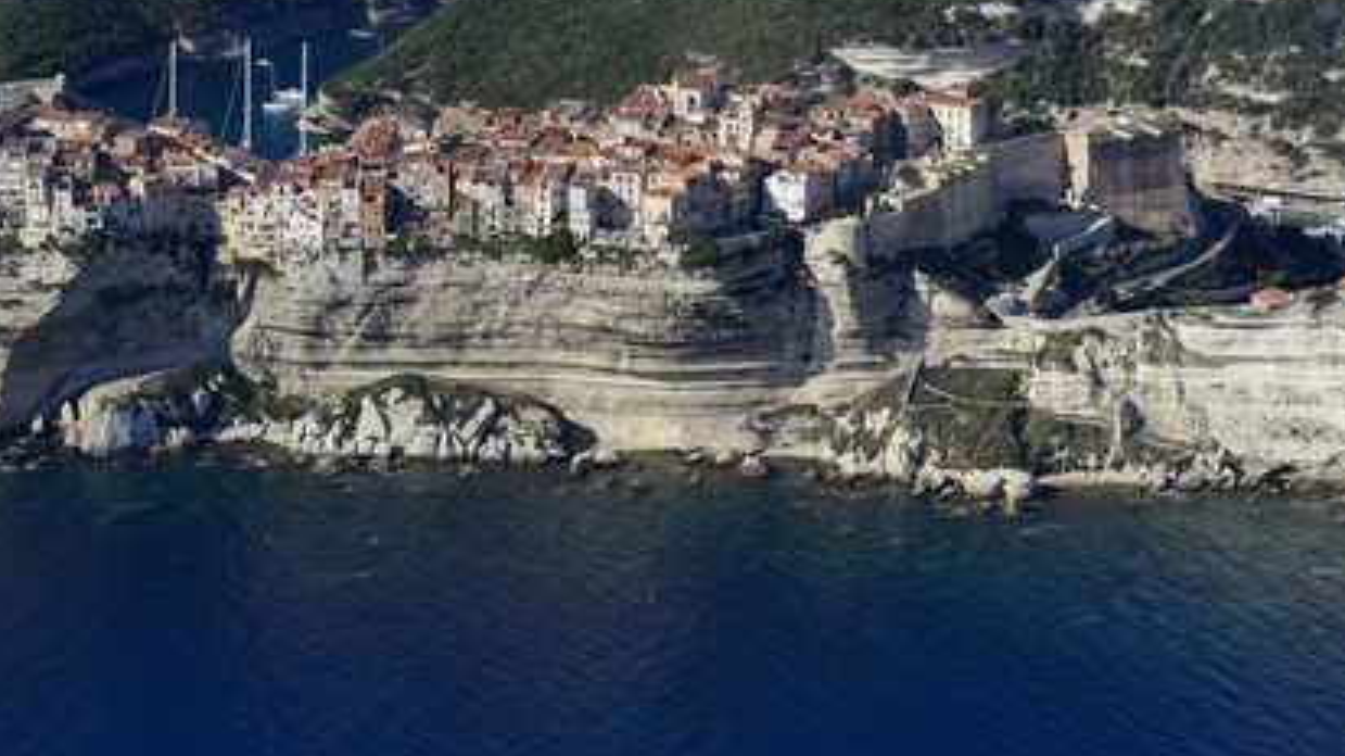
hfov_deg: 16.5
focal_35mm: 130
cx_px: 671
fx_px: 4635
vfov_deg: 9.3
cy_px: 407
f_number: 10
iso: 400
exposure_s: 1/800
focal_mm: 122
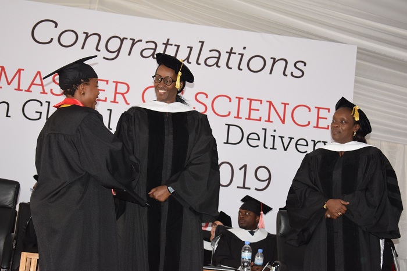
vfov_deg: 16.5
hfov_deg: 24.6
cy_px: 136
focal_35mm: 82
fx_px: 932
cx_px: 204
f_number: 5.6
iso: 1250
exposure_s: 1/60
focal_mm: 55
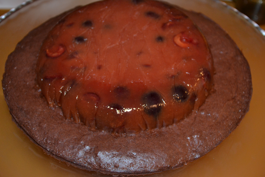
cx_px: 132
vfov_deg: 20.2
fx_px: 497
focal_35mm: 68
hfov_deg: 29.9
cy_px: 88
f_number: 4.5
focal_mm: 45
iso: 1800
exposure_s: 1/60
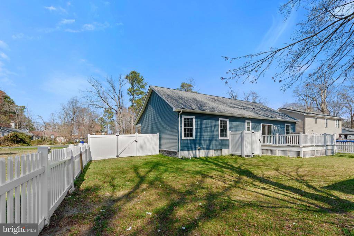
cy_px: 118
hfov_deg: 100.4
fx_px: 148
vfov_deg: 77.4
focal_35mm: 15
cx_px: 177
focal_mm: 15
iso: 400
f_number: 8
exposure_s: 1/350
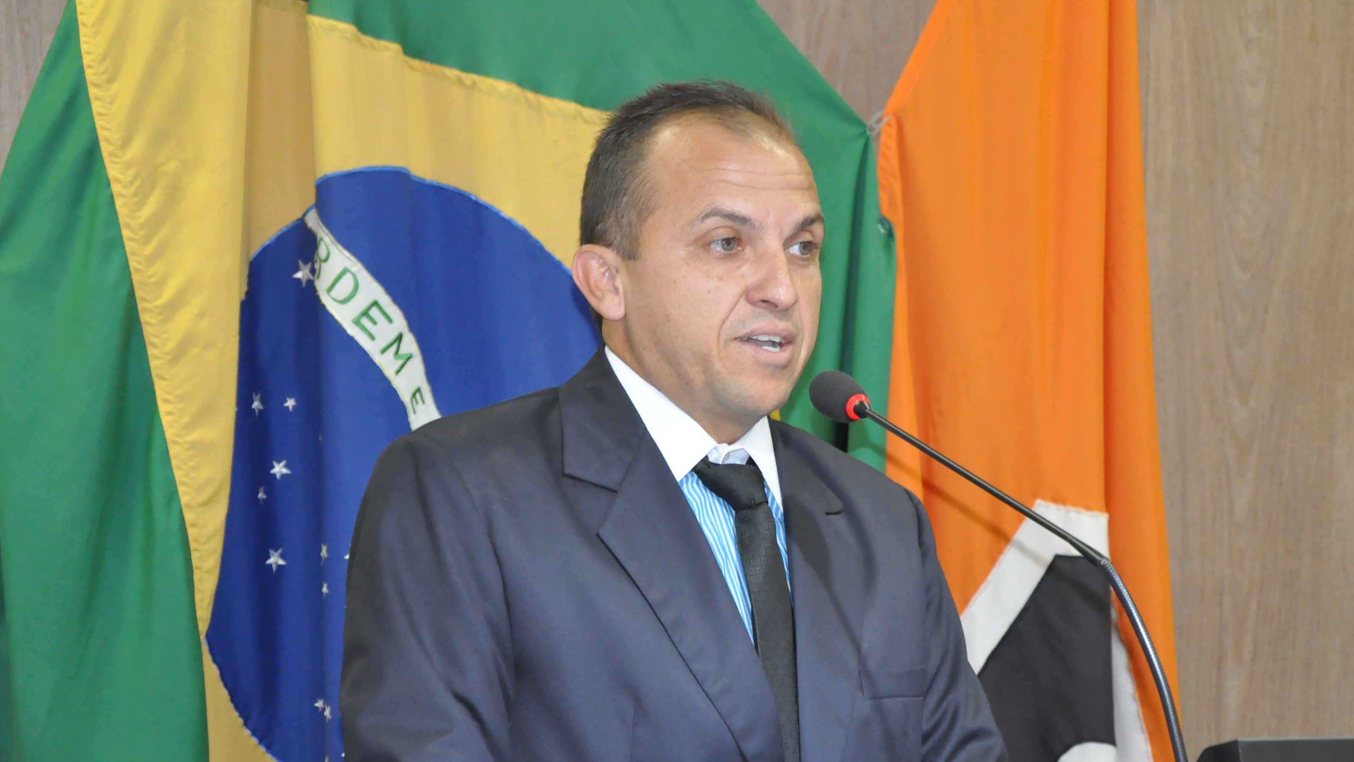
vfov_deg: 10.2
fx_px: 4256
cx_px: 678
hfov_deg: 18.1
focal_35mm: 119
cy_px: 391
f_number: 5.3
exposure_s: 1/60
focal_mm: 75
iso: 2000
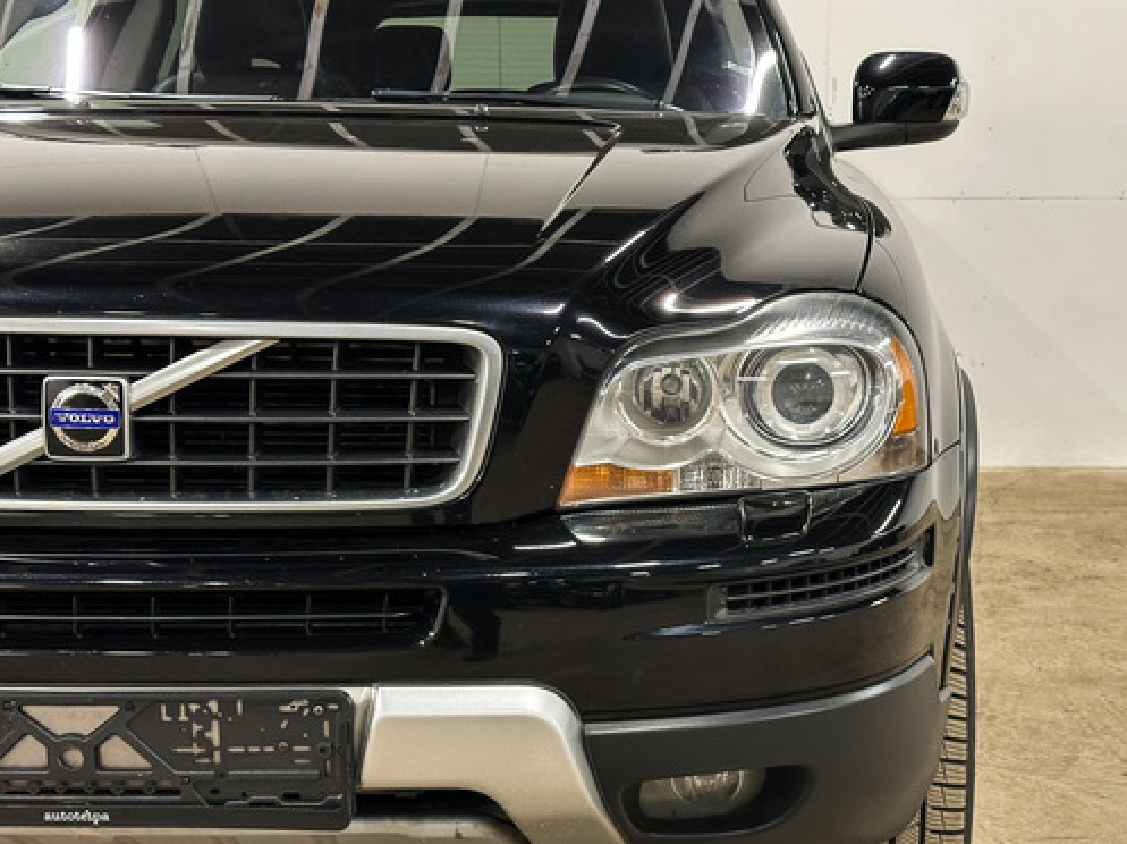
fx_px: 1887
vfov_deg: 25.2
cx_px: 649
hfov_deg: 33.2
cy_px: 492
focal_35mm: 58
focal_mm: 6.86
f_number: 1.8
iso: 200
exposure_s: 1/35
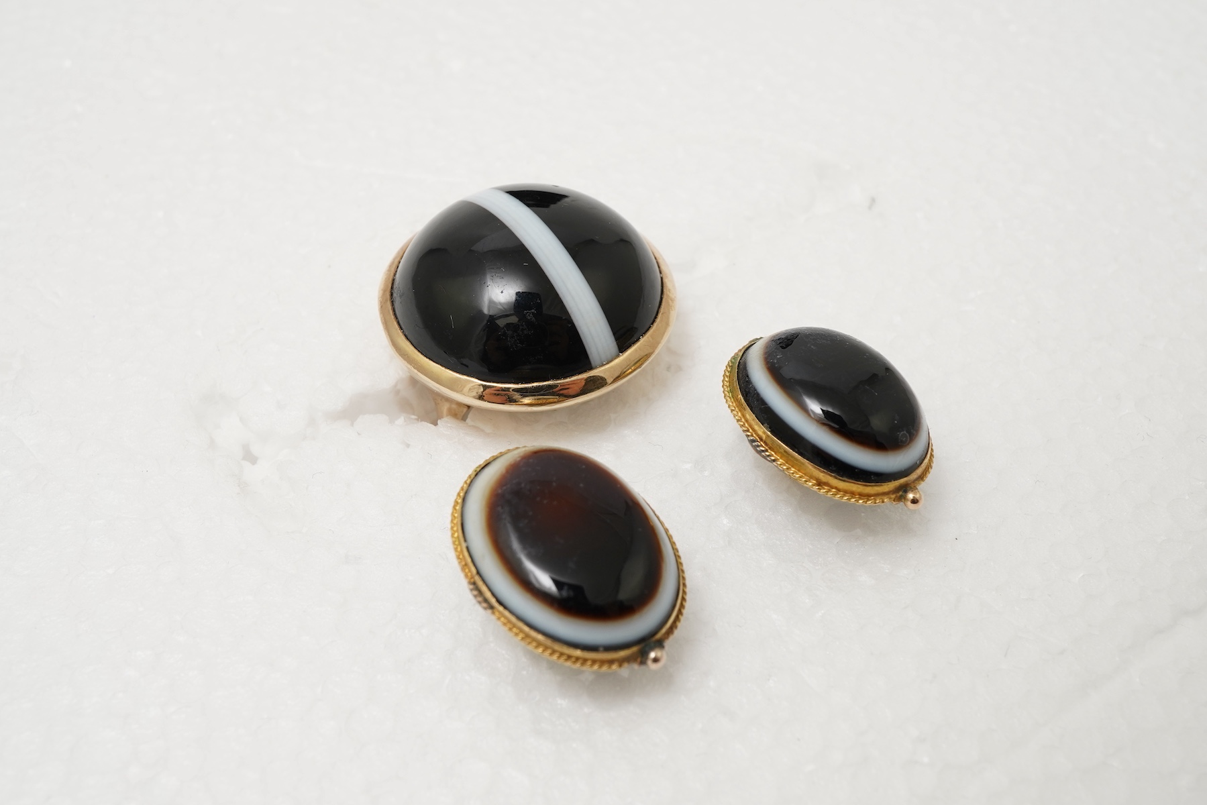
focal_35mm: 45
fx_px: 1509
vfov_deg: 29.9
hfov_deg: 43.6
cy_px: 402
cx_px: 604
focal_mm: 30
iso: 500
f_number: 22
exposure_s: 1/100
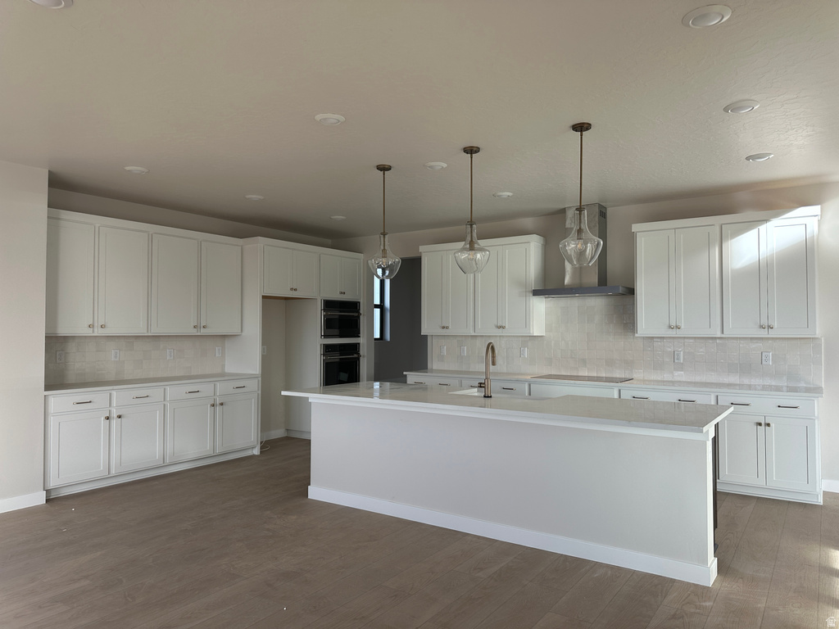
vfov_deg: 56.8
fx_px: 582
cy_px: 314
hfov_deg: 71.6
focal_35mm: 24
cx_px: 420
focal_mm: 6.86
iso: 80
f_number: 1.78
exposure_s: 1/299
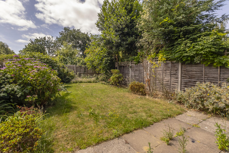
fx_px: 95
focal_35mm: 15
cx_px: 114
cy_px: 76
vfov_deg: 77.3
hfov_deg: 100.4
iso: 500
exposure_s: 1/680
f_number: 7.1
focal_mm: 10
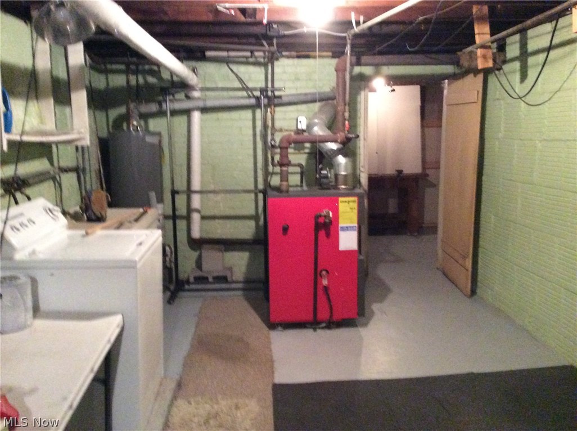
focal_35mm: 32
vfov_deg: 44.0
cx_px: 288
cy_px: 216
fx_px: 533
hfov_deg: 56.9
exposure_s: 1/15
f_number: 2.4
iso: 640
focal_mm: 3.3
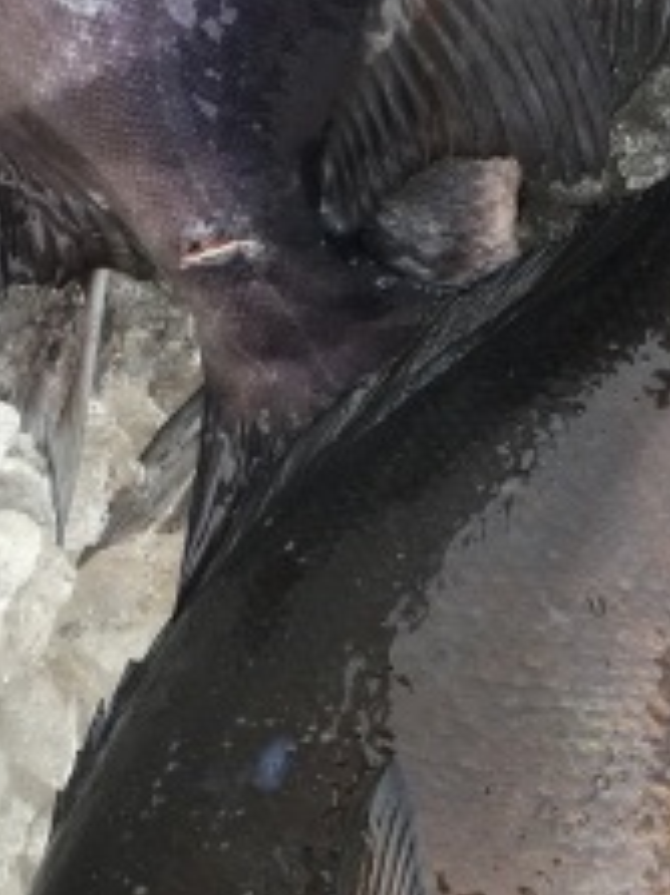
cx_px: 487
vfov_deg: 29.8
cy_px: 514
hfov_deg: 22.4
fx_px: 1679
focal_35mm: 65
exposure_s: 1/60
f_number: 2.2
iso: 25
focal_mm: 4.15
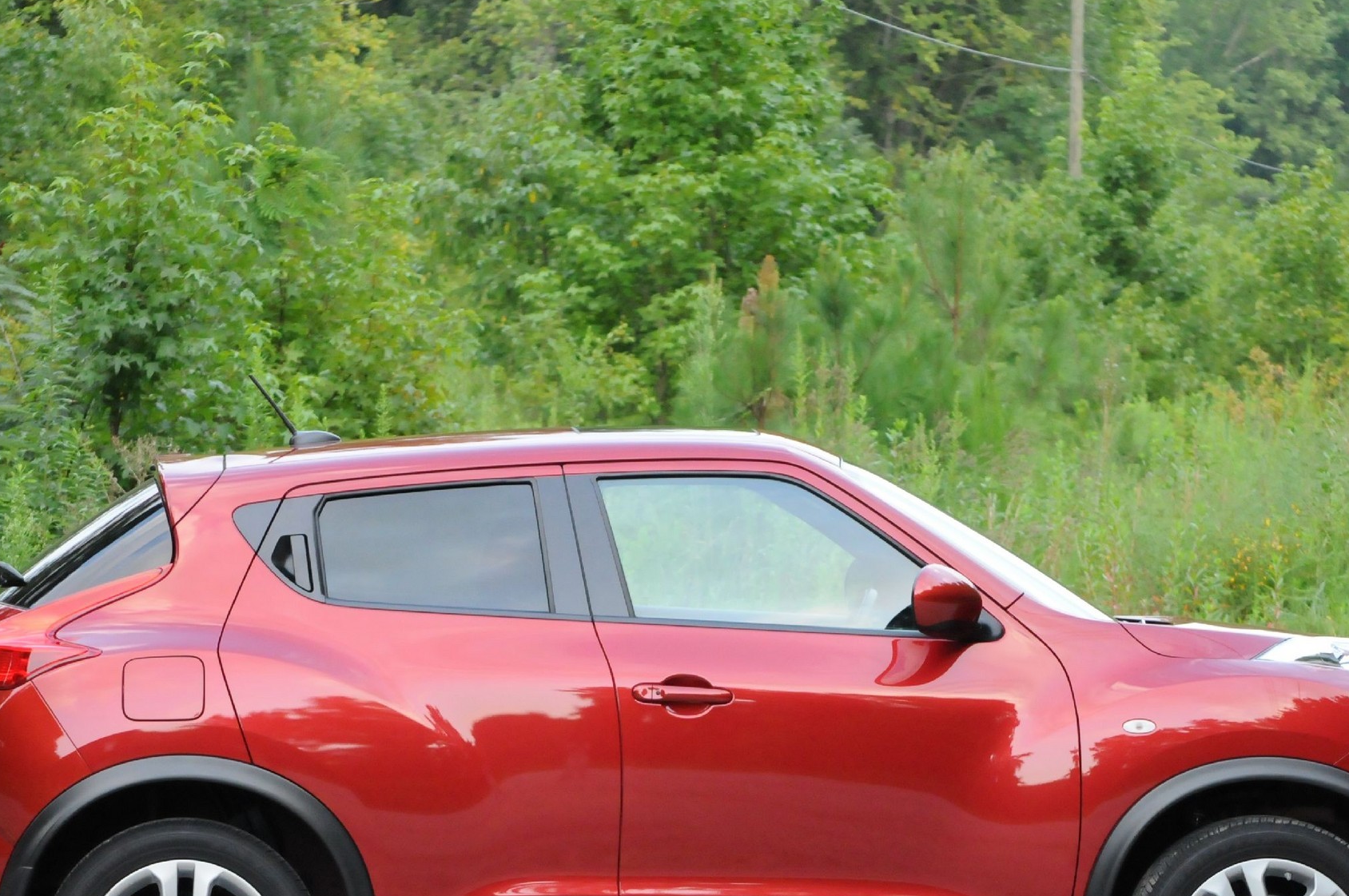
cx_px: 738
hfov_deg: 12.9
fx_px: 5988
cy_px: 657
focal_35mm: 160
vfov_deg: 8.5
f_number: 5.6
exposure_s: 1/320
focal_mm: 72
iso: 2000
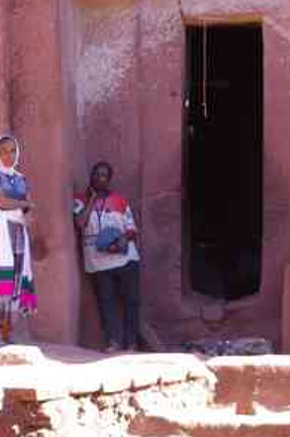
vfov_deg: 14.4
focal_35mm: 138
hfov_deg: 9.8
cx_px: 296
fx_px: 1674
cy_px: 516
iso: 400
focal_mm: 26.9
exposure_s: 1/50
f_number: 5.6
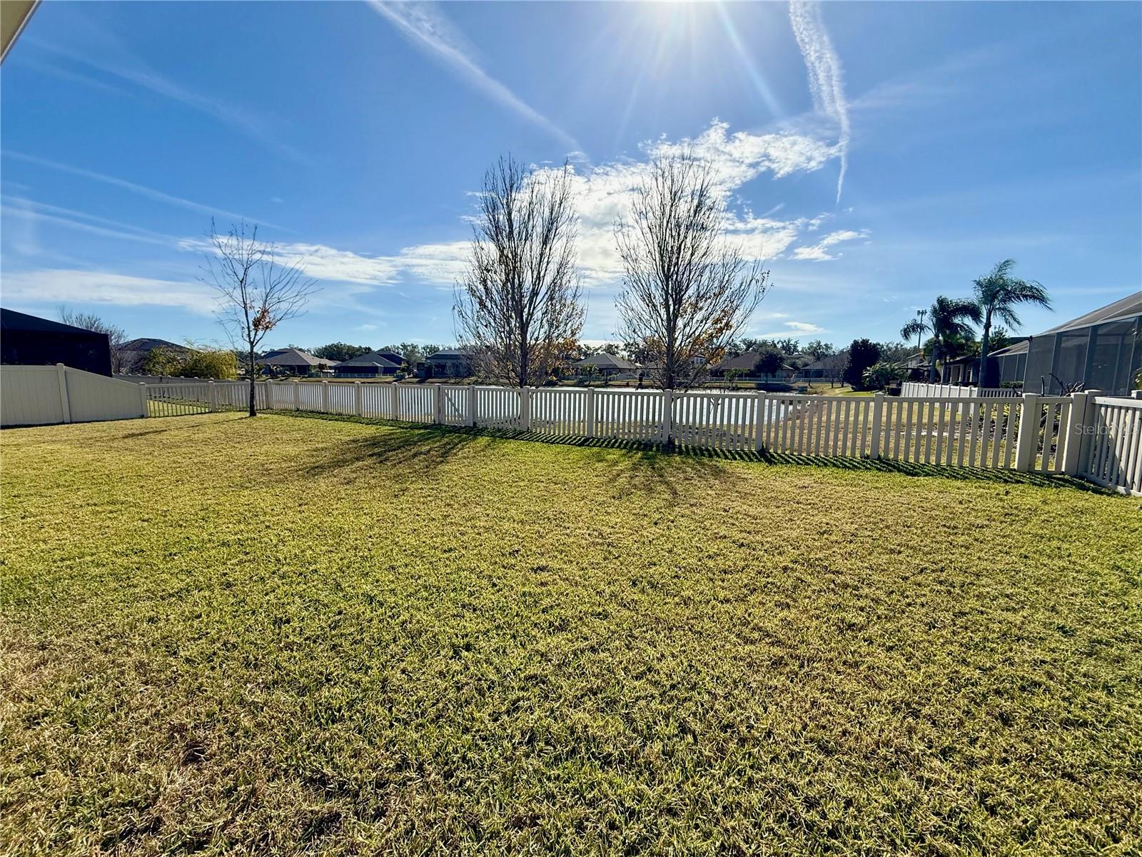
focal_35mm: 14
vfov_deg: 85.7
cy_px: 428
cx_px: 571
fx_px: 462
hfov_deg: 102.1
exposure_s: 1/4149
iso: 64
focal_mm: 2.22
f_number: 2.2
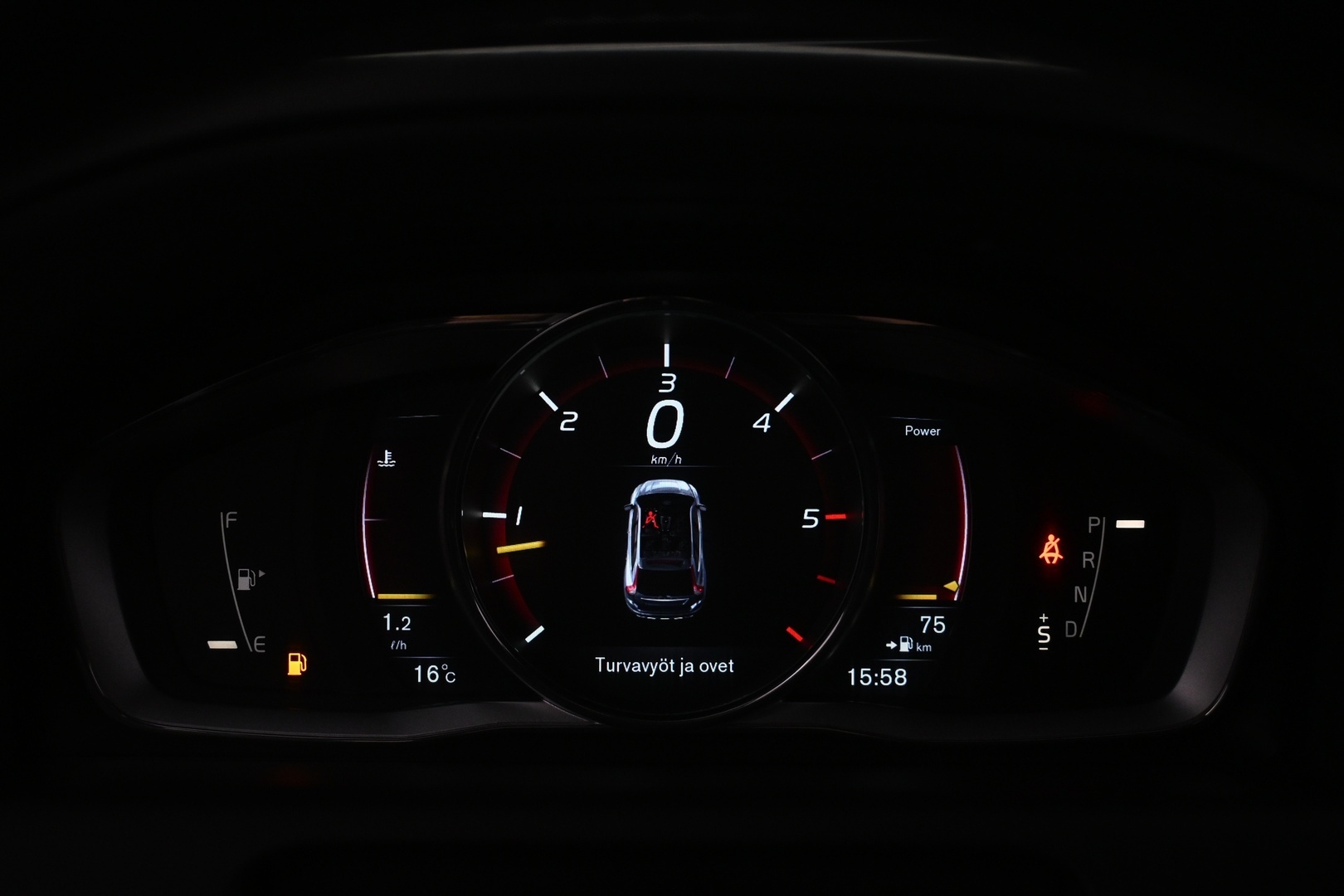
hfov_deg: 37.9
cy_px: 448
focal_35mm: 52
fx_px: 1960
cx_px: 672
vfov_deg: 25.8
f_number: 5.3
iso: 1600
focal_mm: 35
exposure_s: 1/125
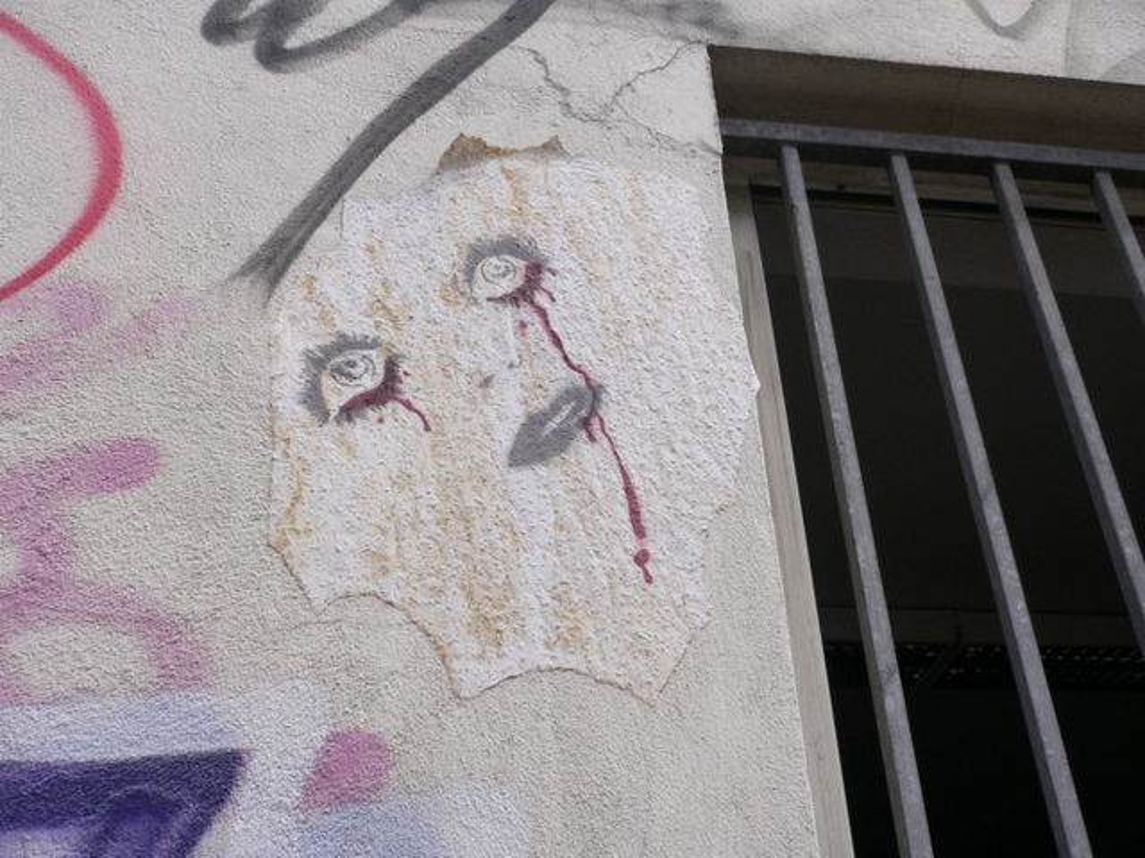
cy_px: 429
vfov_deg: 40.7
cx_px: 572
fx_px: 1158
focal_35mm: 35
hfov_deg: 52.6
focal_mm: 5.8
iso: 80
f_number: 5.6
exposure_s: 1/250
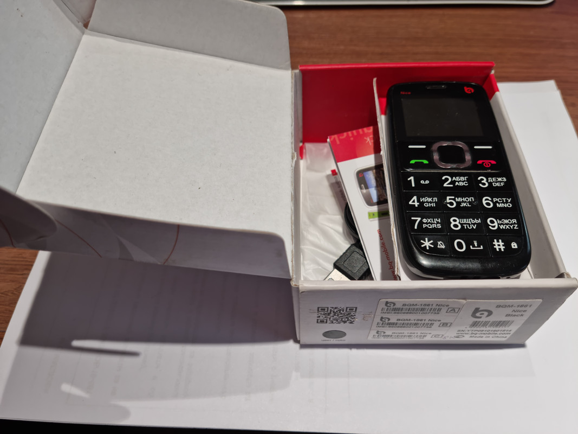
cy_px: 217
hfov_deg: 65.3
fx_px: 451
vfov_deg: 51.3
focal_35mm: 27
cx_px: 289
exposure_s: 1/50
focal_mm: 5.9
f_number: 2
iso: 25
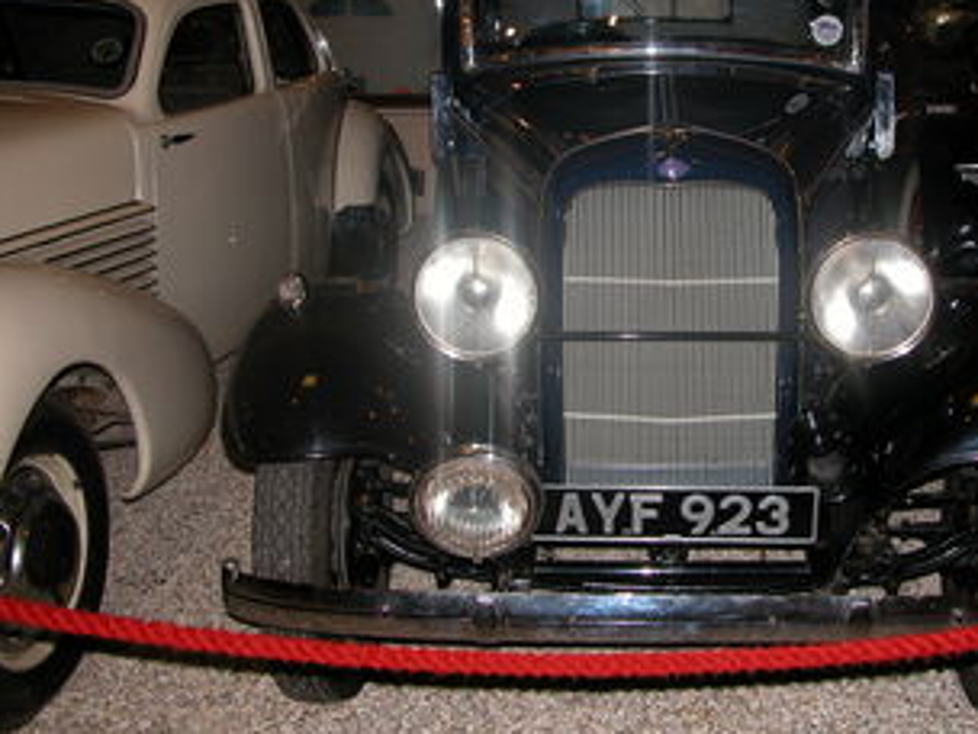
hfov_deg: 40.8
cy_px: 267
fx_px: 1300
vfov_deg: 31.4
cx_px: 640
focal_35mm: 46
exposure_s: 1/60
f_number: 2.8
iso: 100
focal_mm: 8.9
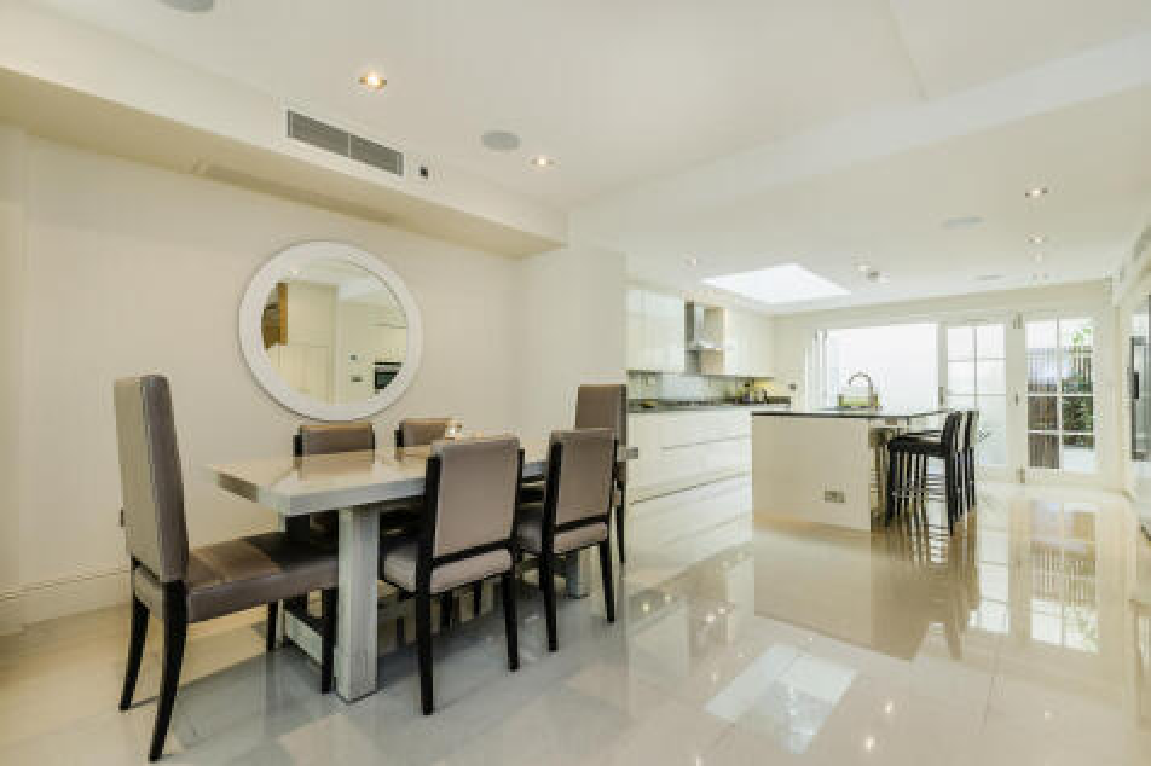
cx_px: 576
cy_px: 383
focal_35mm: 15
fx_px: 479
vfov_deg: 77.3
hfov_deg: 100.4
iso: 125
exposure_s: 1/2.5
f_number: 9
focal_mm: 10
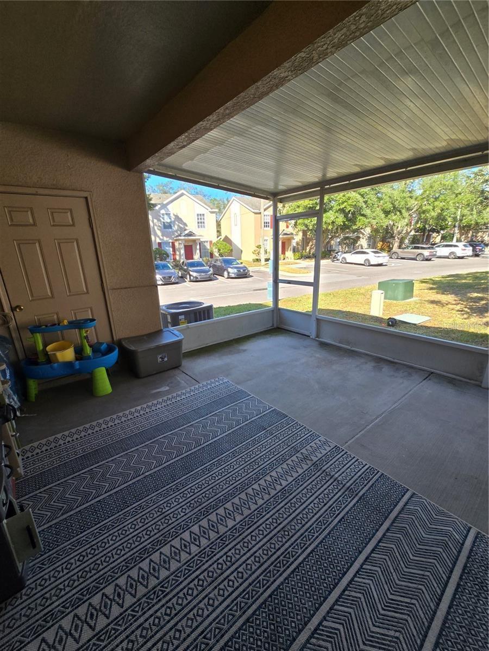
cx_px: 244
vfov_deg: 106.2
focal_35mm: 13
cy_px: 326
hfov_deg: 89.9
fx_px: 245
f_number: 2.2
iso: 50
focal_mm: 2.2
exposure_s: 1/279
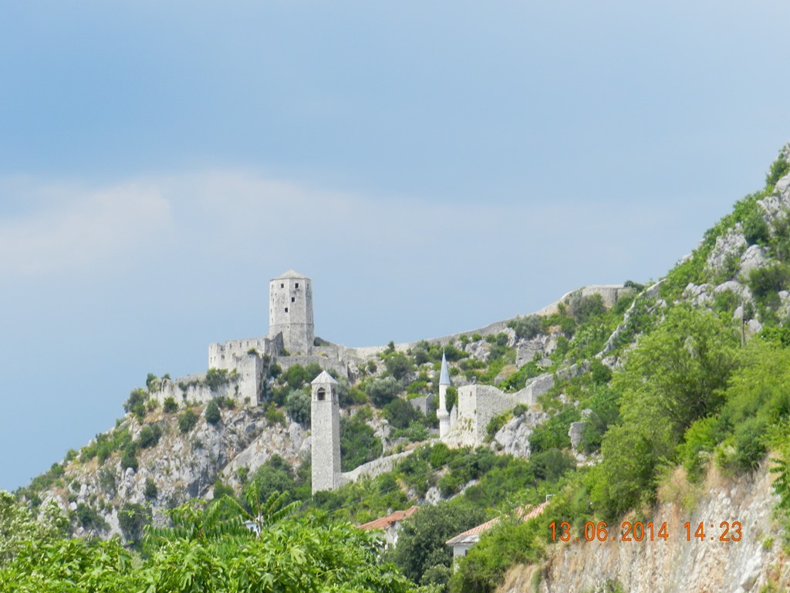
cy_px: 296
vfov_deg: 12.9
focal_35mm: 115
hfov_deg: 17.1
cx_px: 395
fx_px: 2625
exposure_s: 1/640
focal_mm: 20.5
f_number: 4.8
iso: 160
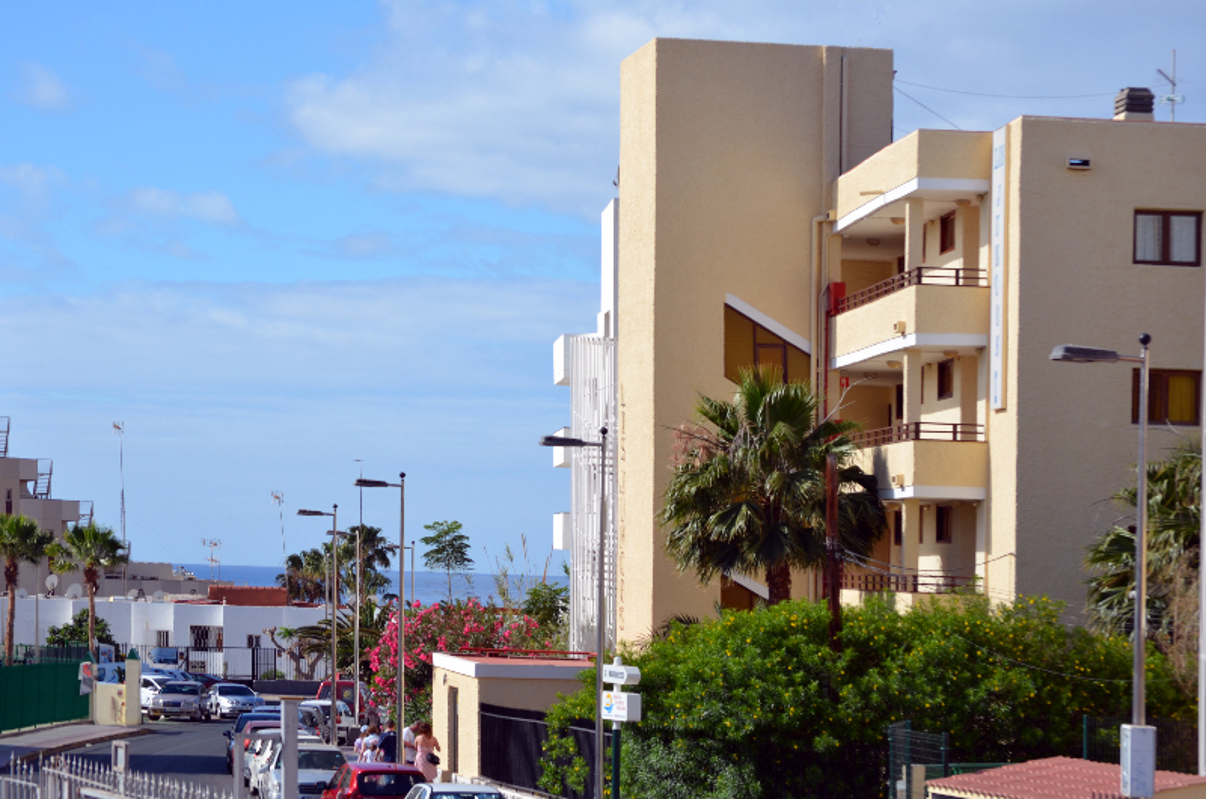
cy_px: 400
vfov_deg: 13.0
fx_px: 3510
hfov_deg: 19.5
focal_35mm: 105
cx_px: 603
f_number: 9
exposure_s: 1/320
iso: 100
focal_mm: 70
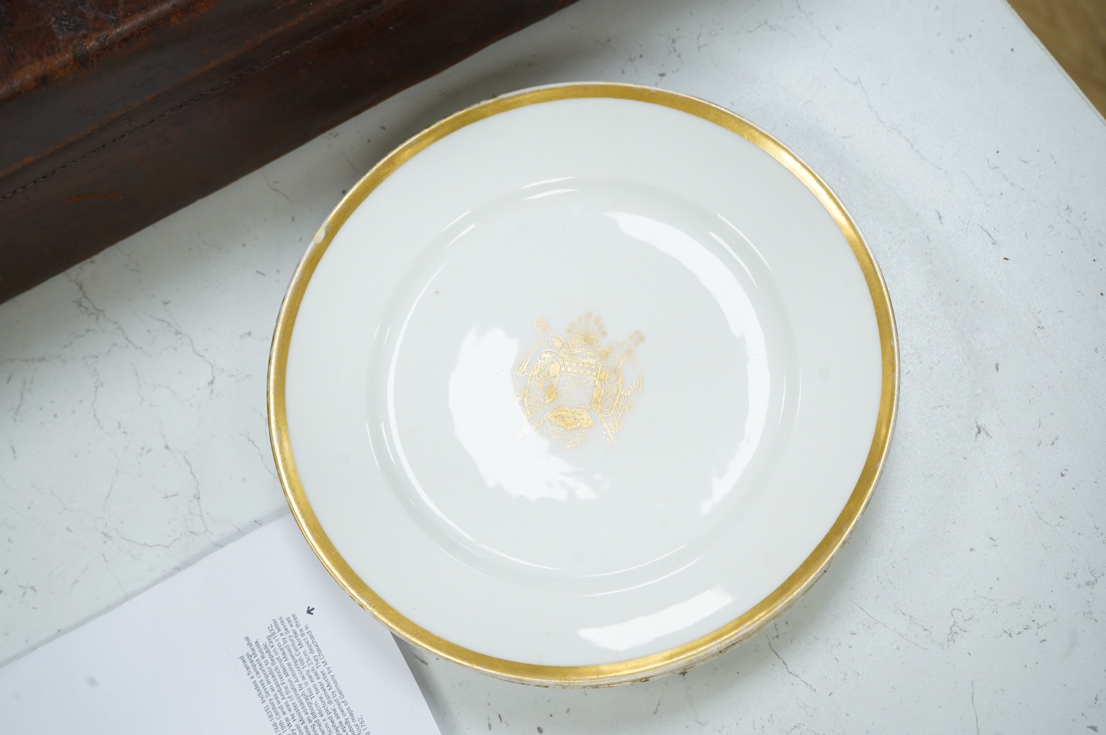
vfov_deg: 31.1
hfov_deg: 45.5
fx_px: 1320
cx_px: 553
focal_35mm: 43
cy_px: 368
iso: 2500
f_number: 8
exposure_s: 1/125
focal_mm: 43
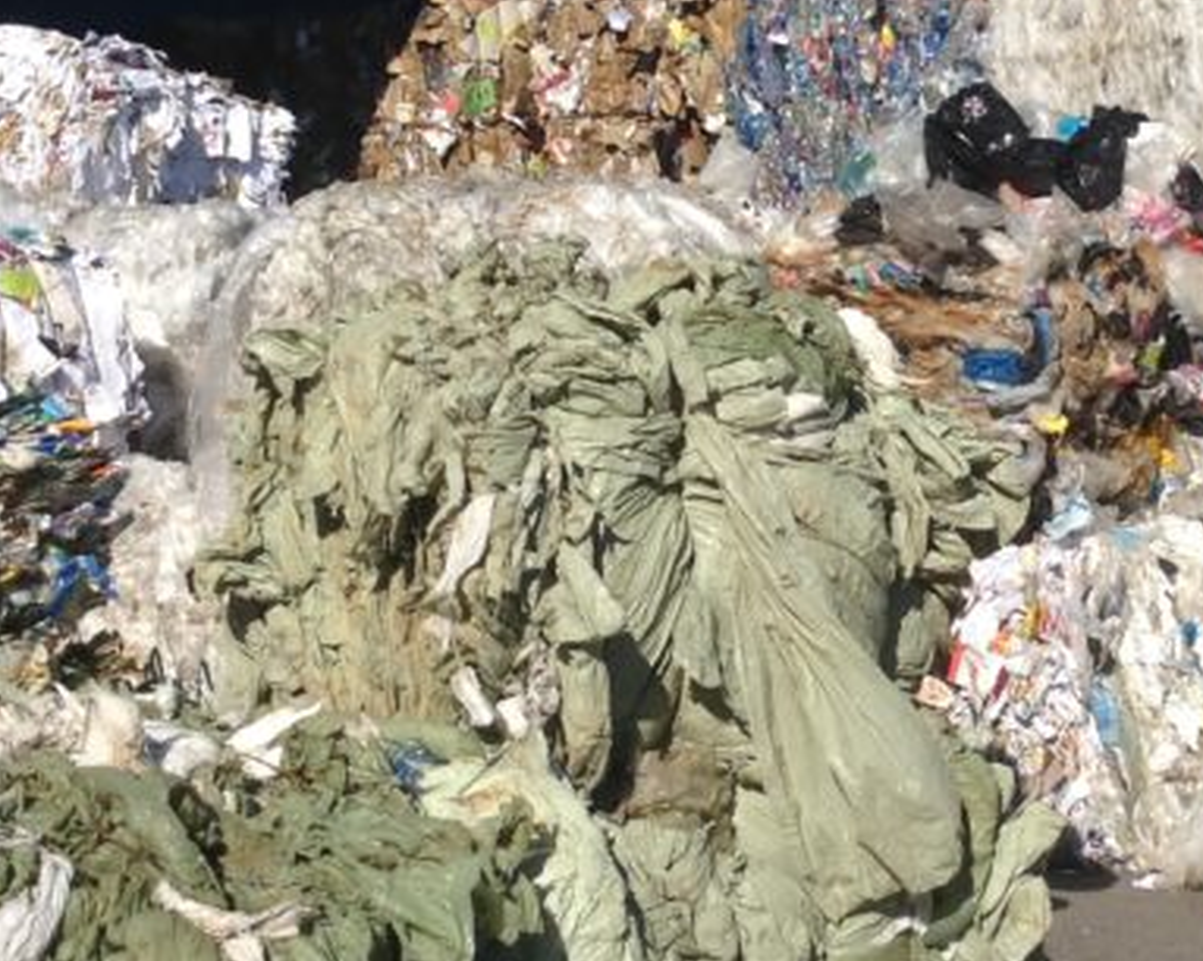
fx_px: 3060
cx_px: 1049
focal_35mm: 86
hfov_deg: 21.8
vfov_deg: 17.8
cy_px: 259
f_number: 2.4
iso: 25
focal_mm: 3.3
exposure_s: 1/2320
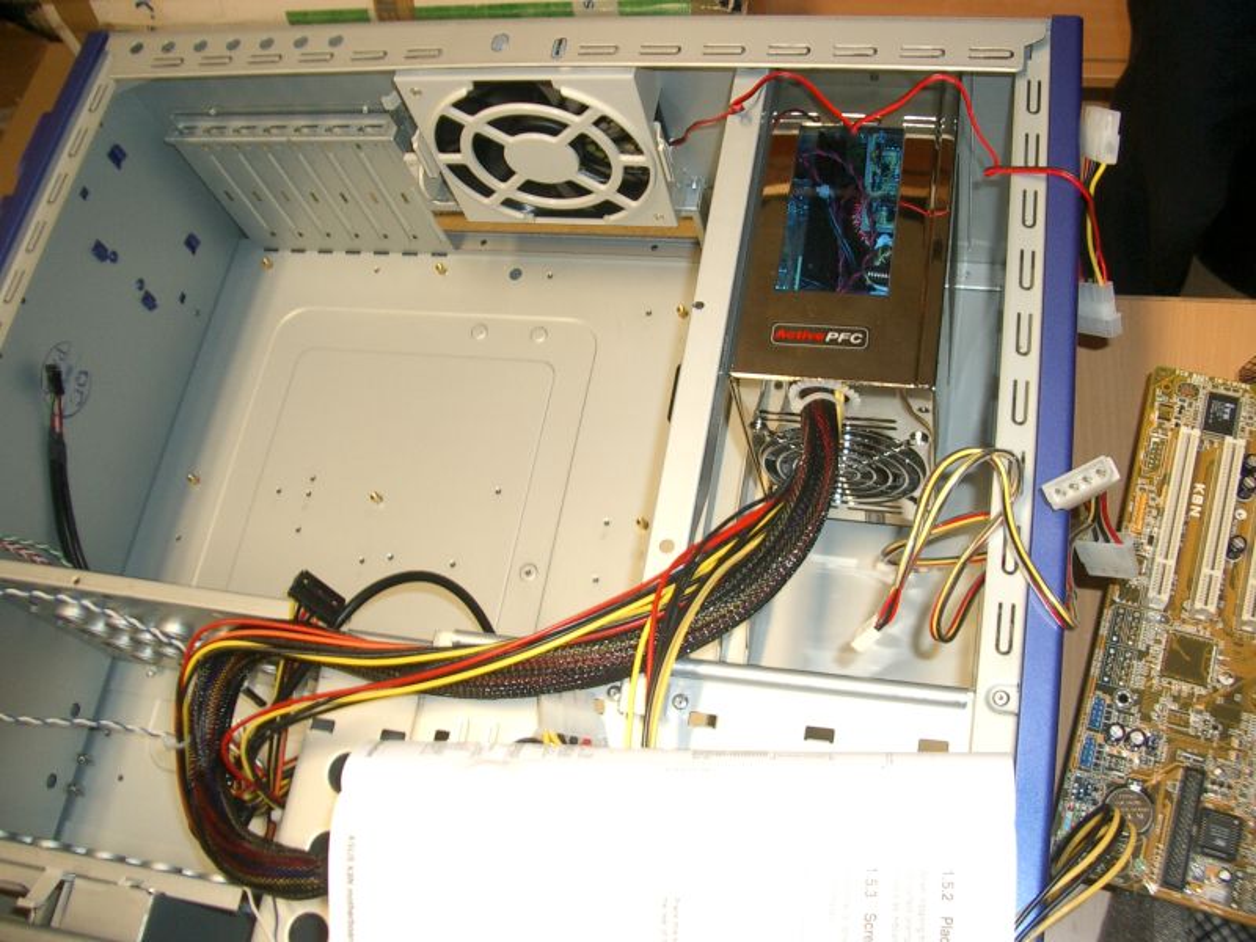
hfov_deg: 52.6
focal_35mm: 35
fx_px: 1270
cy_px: 471
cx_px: 628
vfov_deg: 40.7
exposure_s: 1/50
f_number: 2.6
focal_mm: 5.8
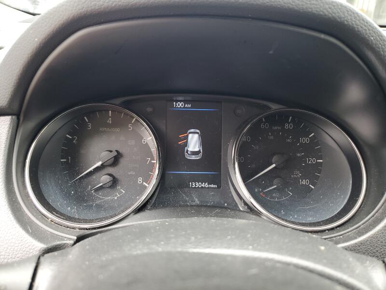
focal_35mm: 26
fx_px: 290
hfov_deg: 67.3
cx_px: 193
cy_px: 145
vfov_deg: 53.1
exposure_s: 1/60.2
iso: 87
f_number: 1.5
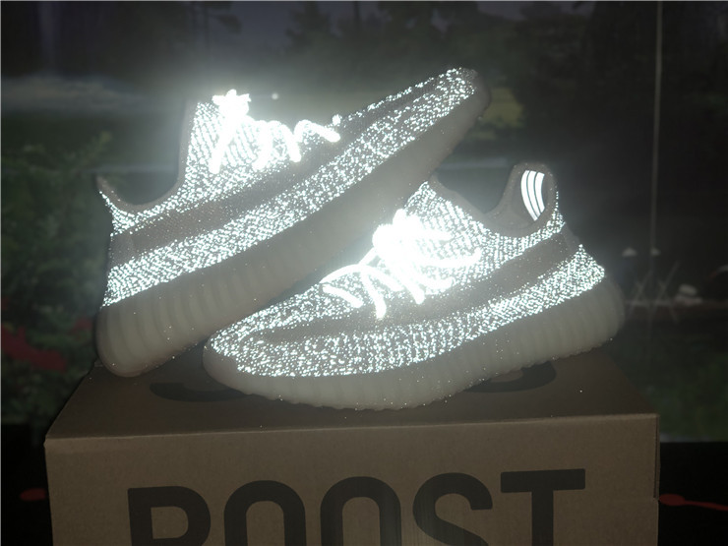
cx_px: 364
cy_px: 273
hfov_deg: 36.8
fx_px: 1094
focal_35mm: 52
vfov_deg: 28.0
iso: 16
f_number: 2.4
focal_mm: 6
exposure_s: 1/38
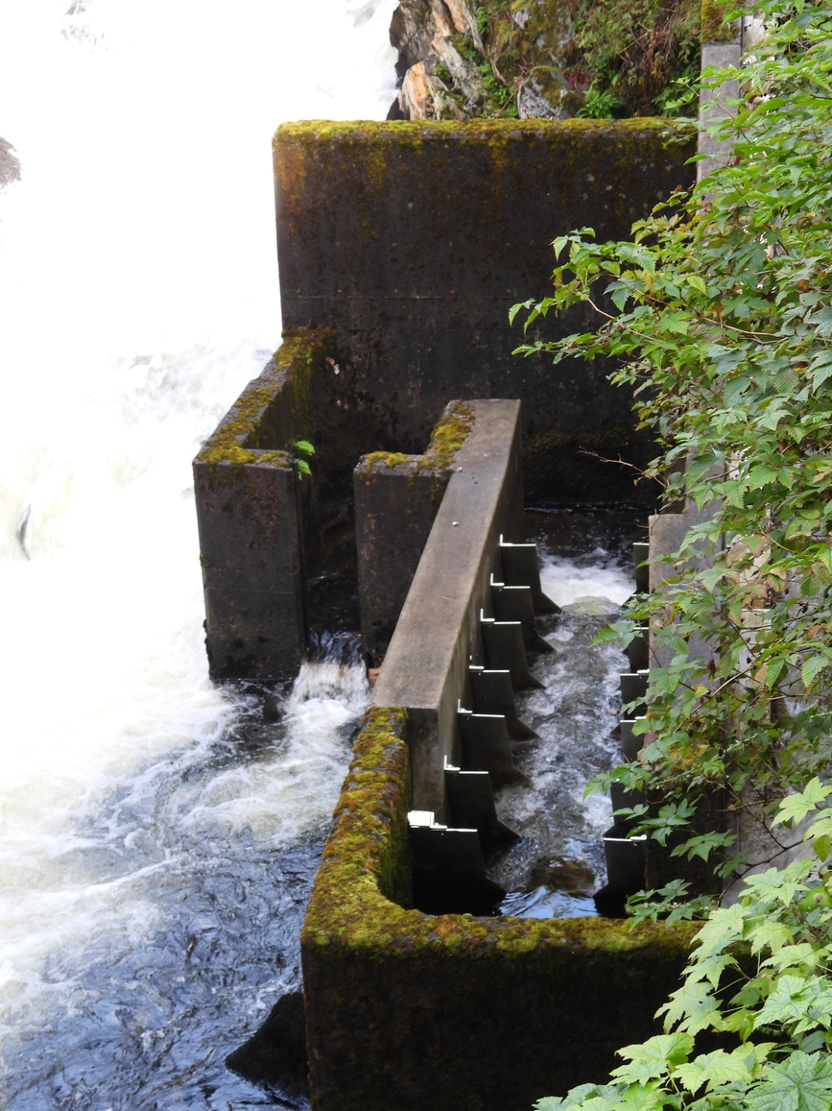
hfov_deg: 17.8
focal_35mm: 83
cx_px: 430
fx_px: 2661
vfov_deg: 23.6
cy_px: 564
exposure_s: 1/60
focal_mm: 13.4
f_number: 3.5
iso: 110
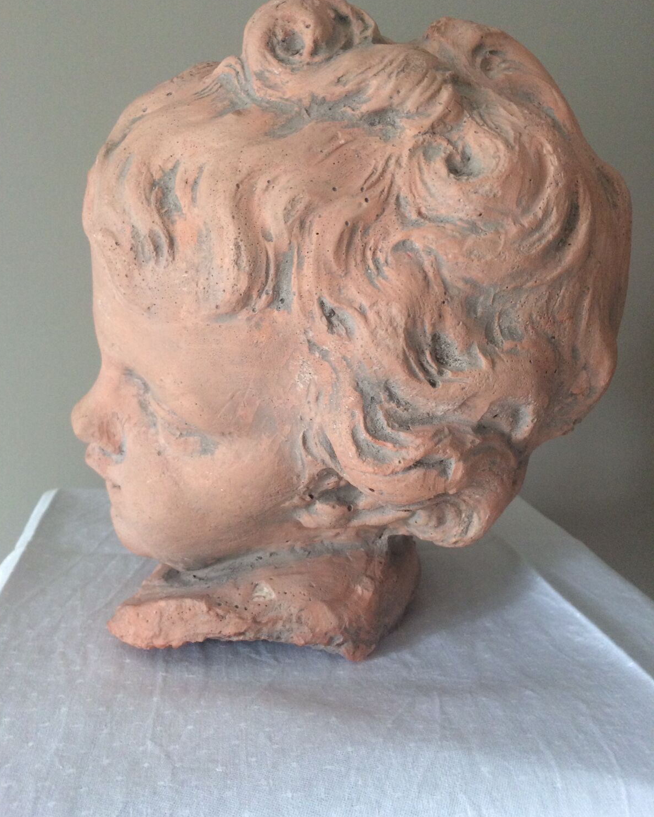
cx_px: 319
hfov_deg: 47.1
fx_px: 750
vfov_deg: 57.1
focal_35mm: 31
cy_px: 387
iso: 160
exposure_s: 1/33
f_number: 2.2
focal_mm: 4.15
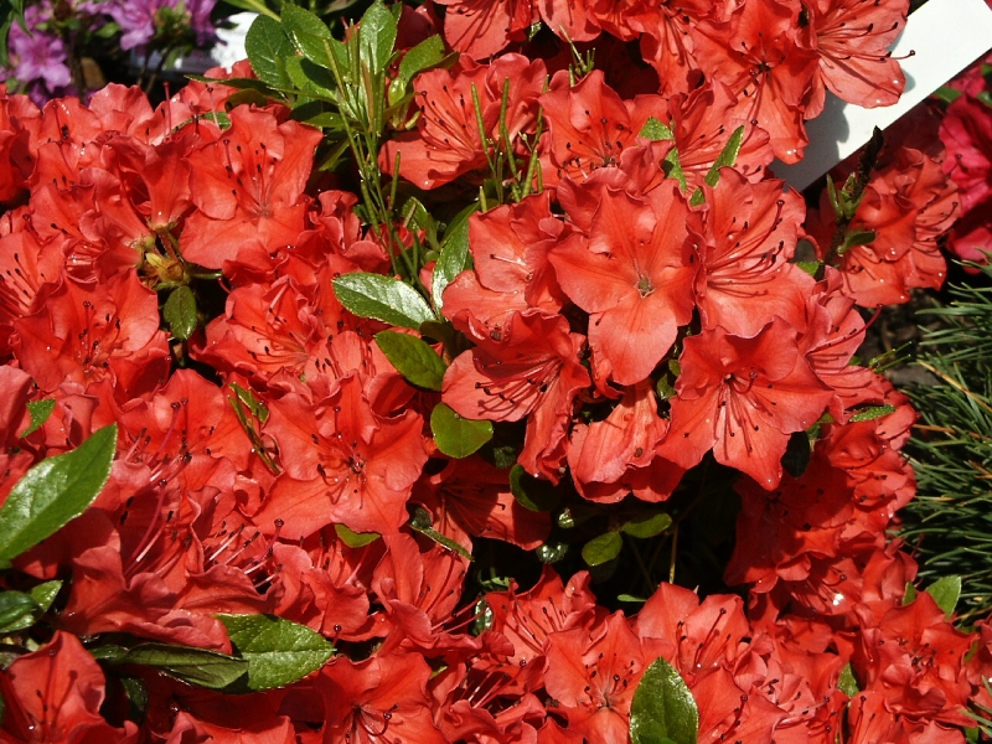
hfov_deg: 25.0
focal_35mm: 78
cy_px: 372
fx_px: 2235
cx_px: 496
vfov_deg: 18.9
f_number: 8
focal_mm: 15.53
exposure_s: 1/180
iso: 64
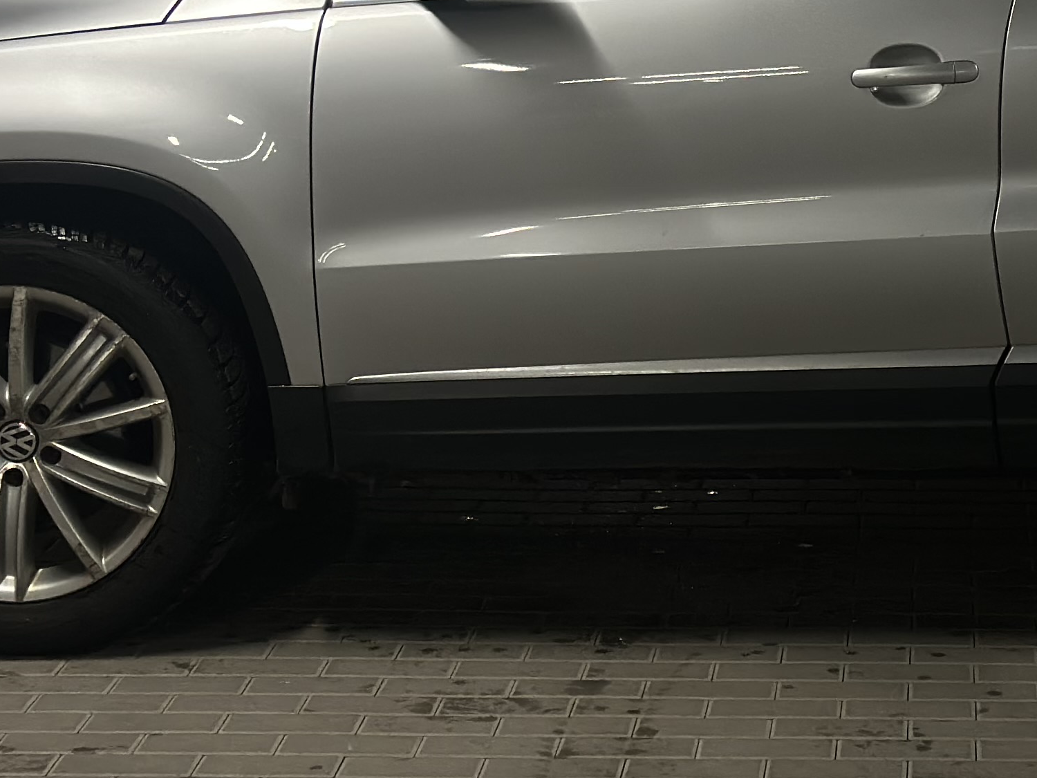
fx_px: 3864
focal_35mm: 129
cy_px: 122
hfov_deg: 15.2
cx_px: 876
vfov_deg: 11.4
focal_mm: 6.86
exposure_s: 1/50
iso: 125
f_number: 1.78
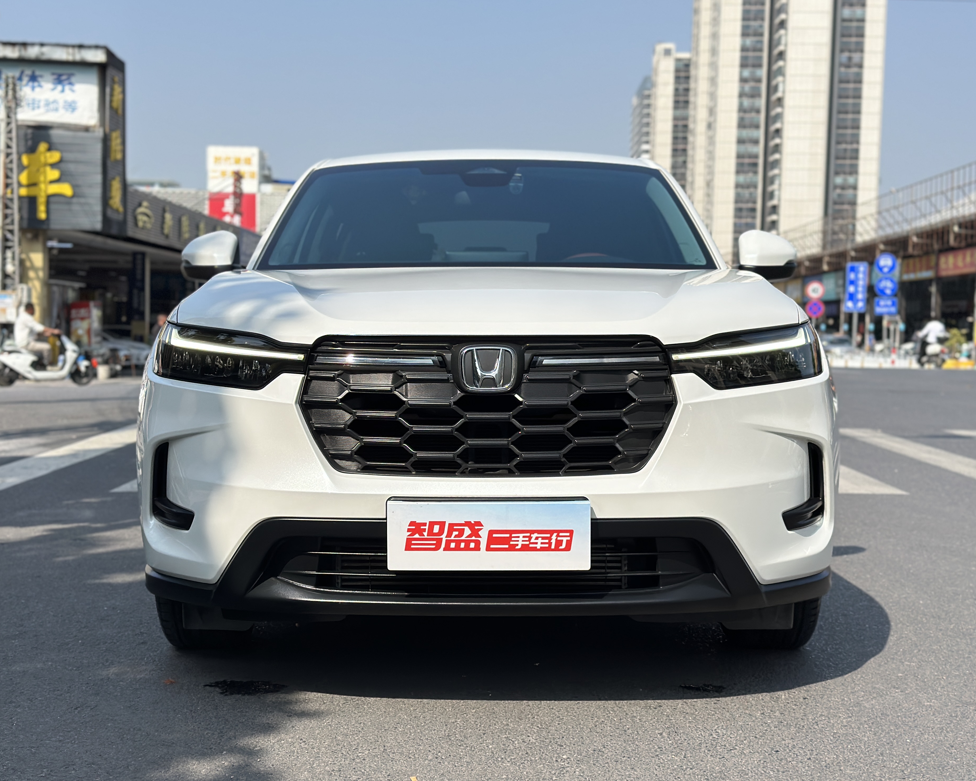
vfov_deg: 29.7
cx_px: 471
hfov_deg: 36.7
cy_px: 397
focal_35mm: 51
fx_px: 1473
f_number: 1.78
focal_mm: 6.86
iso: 100
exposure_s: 1/8197
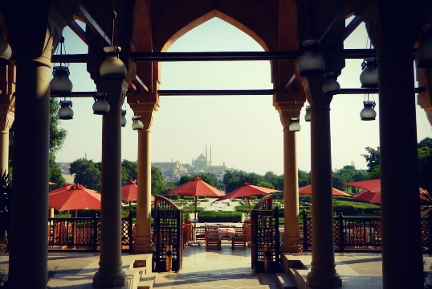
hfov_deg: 63.6
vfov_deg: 44.9
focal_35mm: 29
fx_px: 348
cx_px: 211
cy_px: 162
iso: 80
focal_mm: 4.5
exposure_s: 1/200
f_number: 8.7
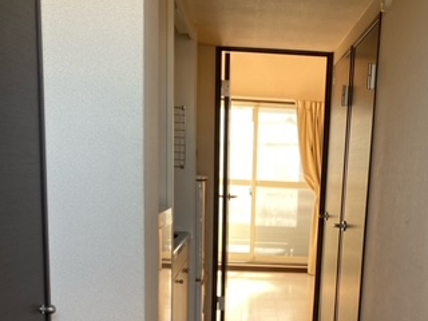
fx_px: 643
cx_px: 285
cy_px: 320
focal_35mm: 52
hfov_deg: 36.4
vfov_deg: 26.6
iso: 80
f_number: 1.8
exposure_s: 1/121
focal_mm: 4.25
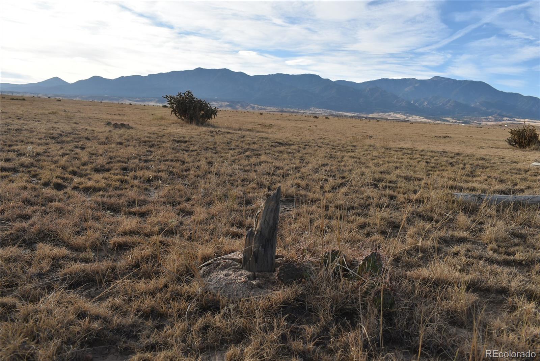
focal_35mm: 30
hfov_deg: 61.9
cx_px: 270
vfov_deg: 43.7
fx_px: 450
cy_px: 180
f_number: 8
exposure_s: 1/250
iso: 110
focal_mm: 20
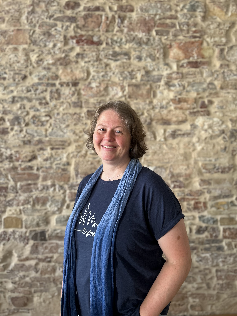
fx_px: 237
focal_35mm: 26
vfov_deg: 67.3
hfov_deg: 53.1
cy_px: 158
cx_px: 118
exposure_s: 1/65
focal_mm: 5.7
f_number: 1.5
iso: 125
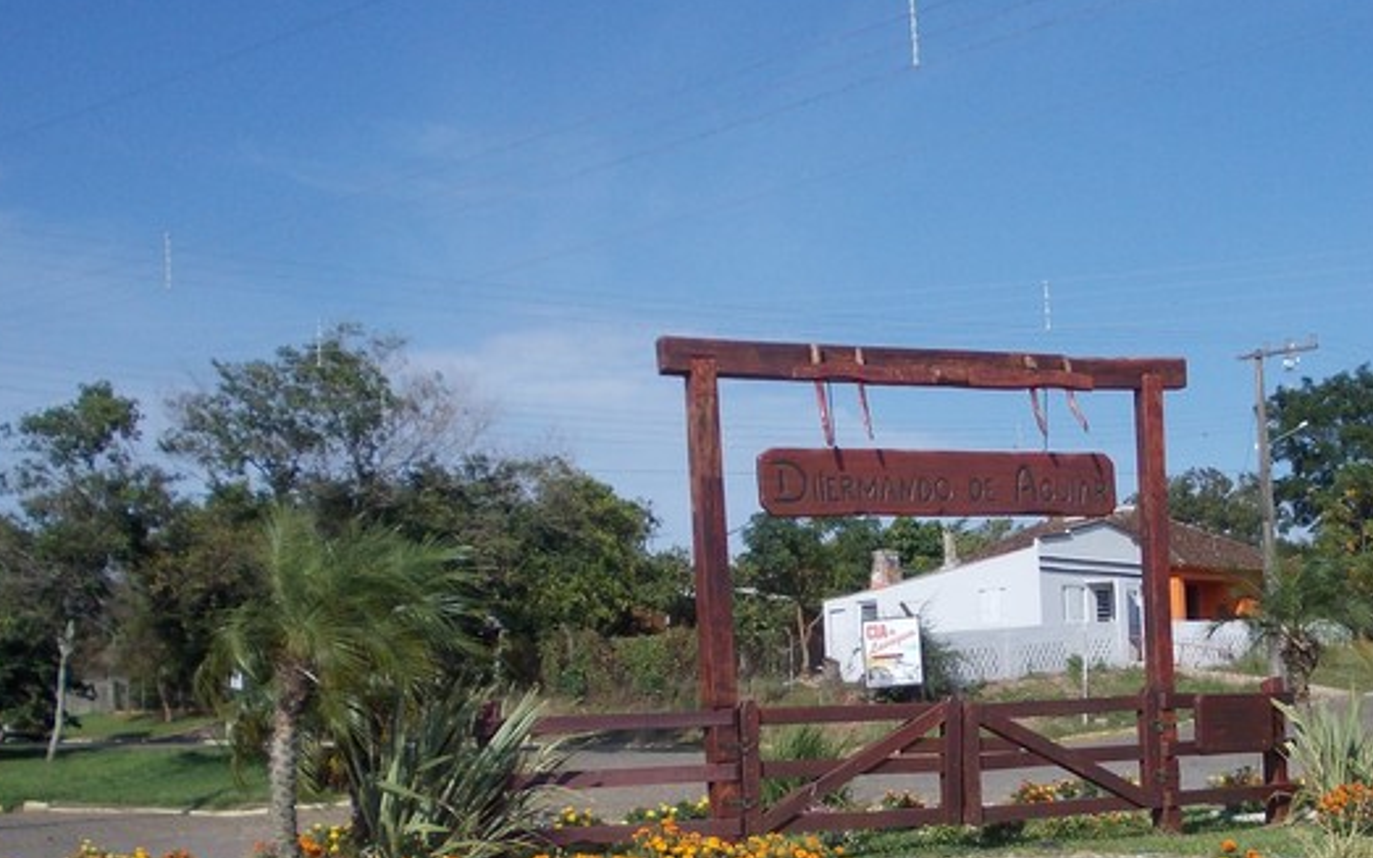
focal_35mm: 59
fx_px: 2208
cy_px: 656
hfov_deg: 34.2
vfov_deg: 21.8
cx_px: 924
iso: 80
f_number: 6.2
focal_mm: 5.3
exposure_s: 1/400
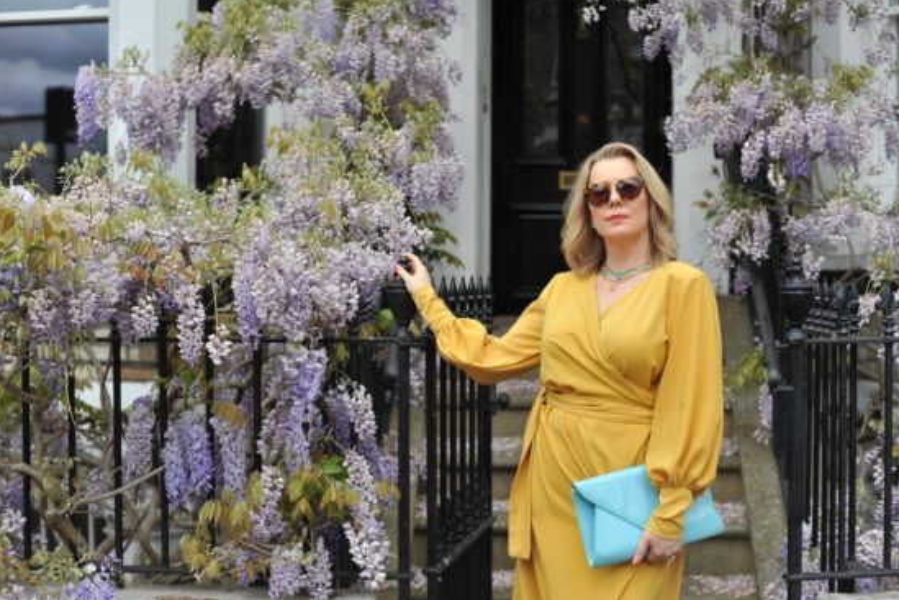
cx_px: 454
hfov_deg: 38.9
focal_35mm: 51
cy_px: 298
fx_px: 1273
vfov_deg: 26.5
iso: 200
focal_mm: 50
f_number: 3.2
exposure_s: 1/1250
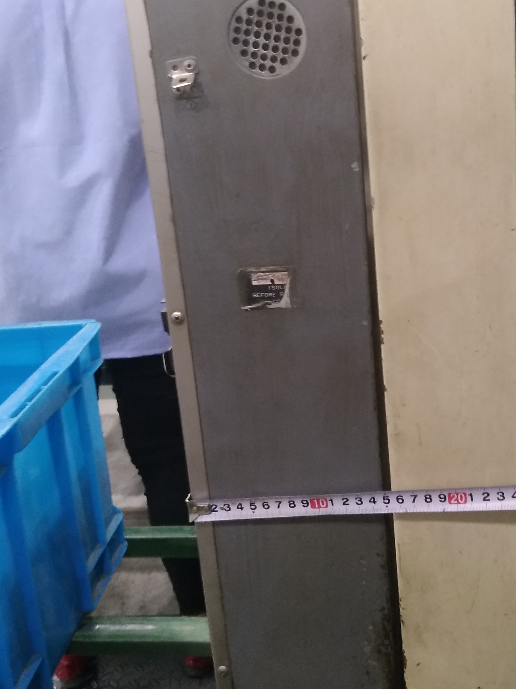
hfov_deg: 34.2
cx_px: 323
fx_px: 835
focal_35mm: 42
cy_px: 278
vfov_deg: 44.6
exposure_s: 1/20
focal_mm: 3.94
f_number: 1.9
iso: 857
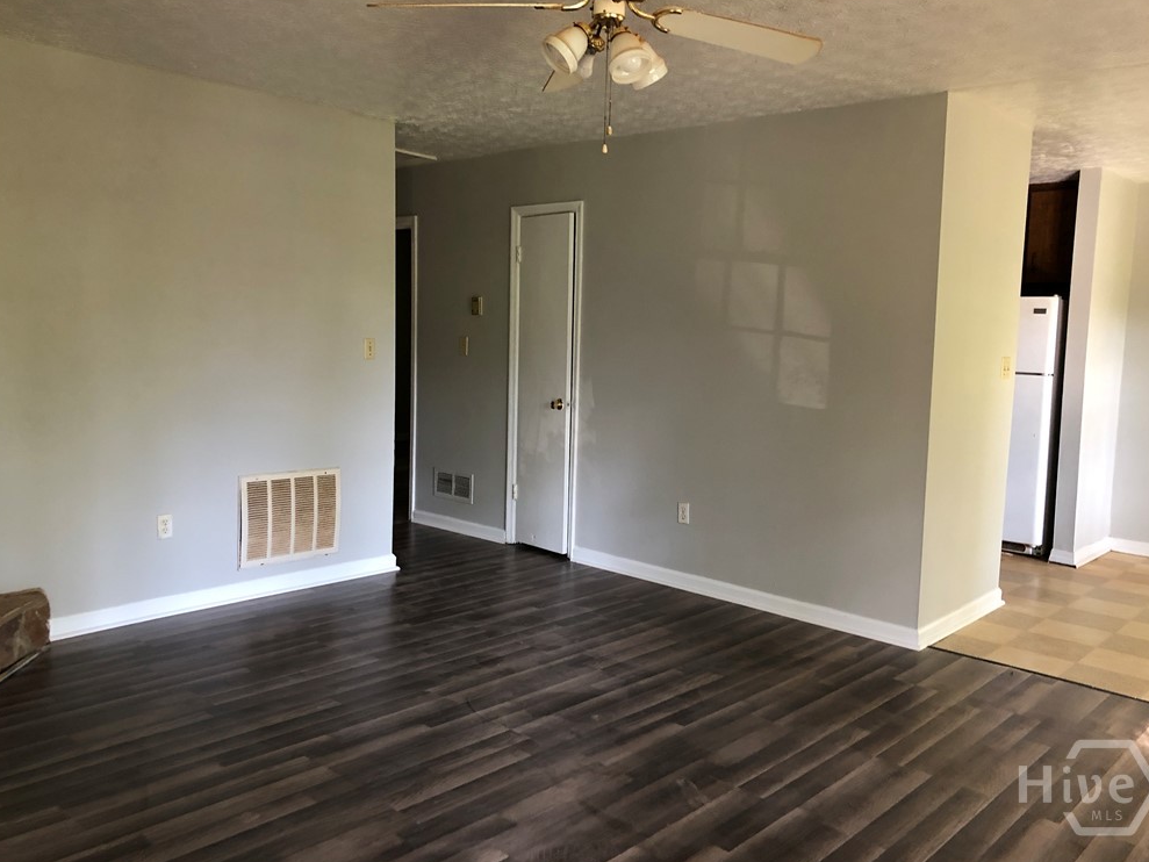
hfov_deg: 61.7
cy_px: 431
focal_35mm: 29
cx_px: 583
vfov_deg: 48.2
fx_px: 963
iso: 50
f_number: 1.8
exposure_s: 1/15
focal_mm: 3.99
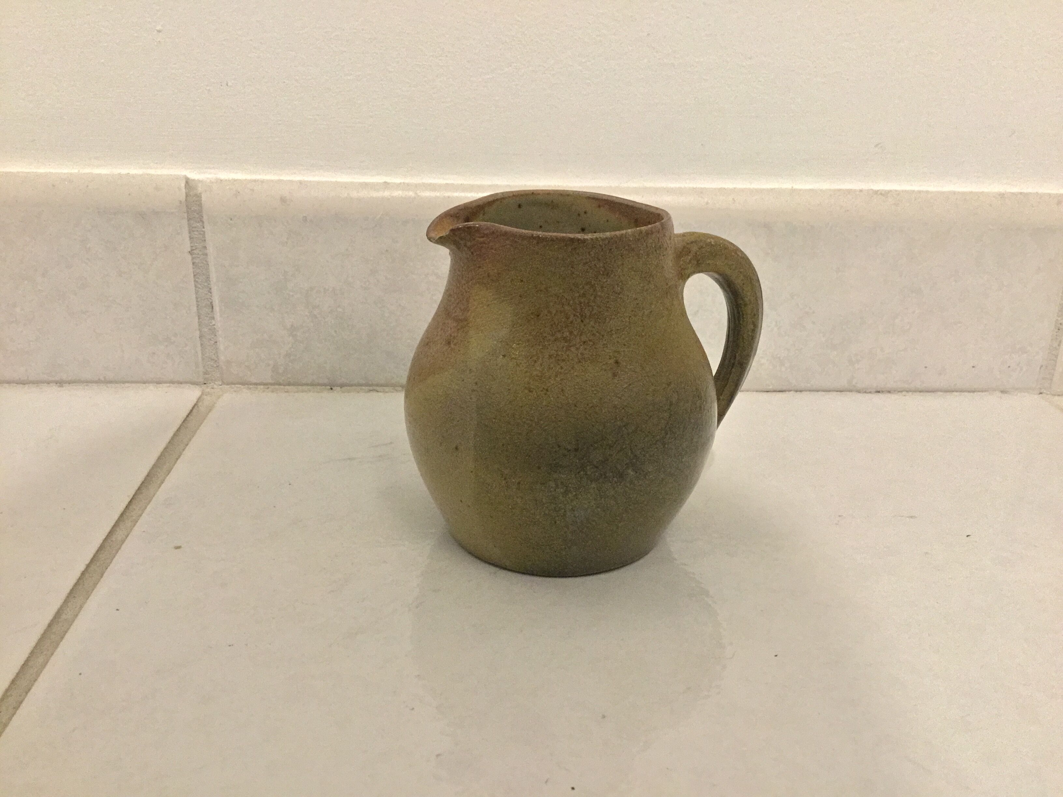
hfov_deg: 58.4
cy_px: 398
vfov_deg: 45.4
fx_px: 952
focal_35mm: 31
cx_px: 532
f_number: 2.4
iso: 200
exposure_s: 1/17
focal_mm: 3.3
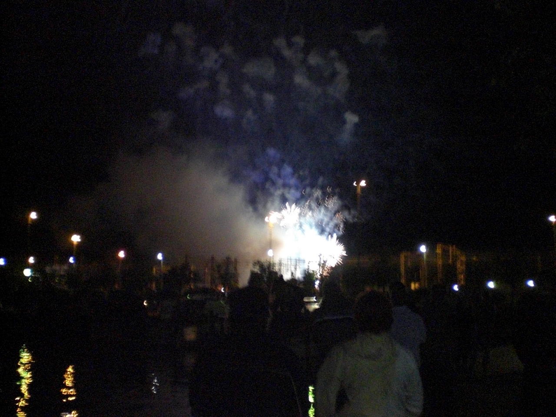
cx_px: 278
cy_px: 208
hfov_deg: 49.0
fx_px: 610
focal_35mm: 38
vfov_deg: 37.7
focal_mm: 6.3
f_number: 3.1
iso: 800
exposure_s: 1/8
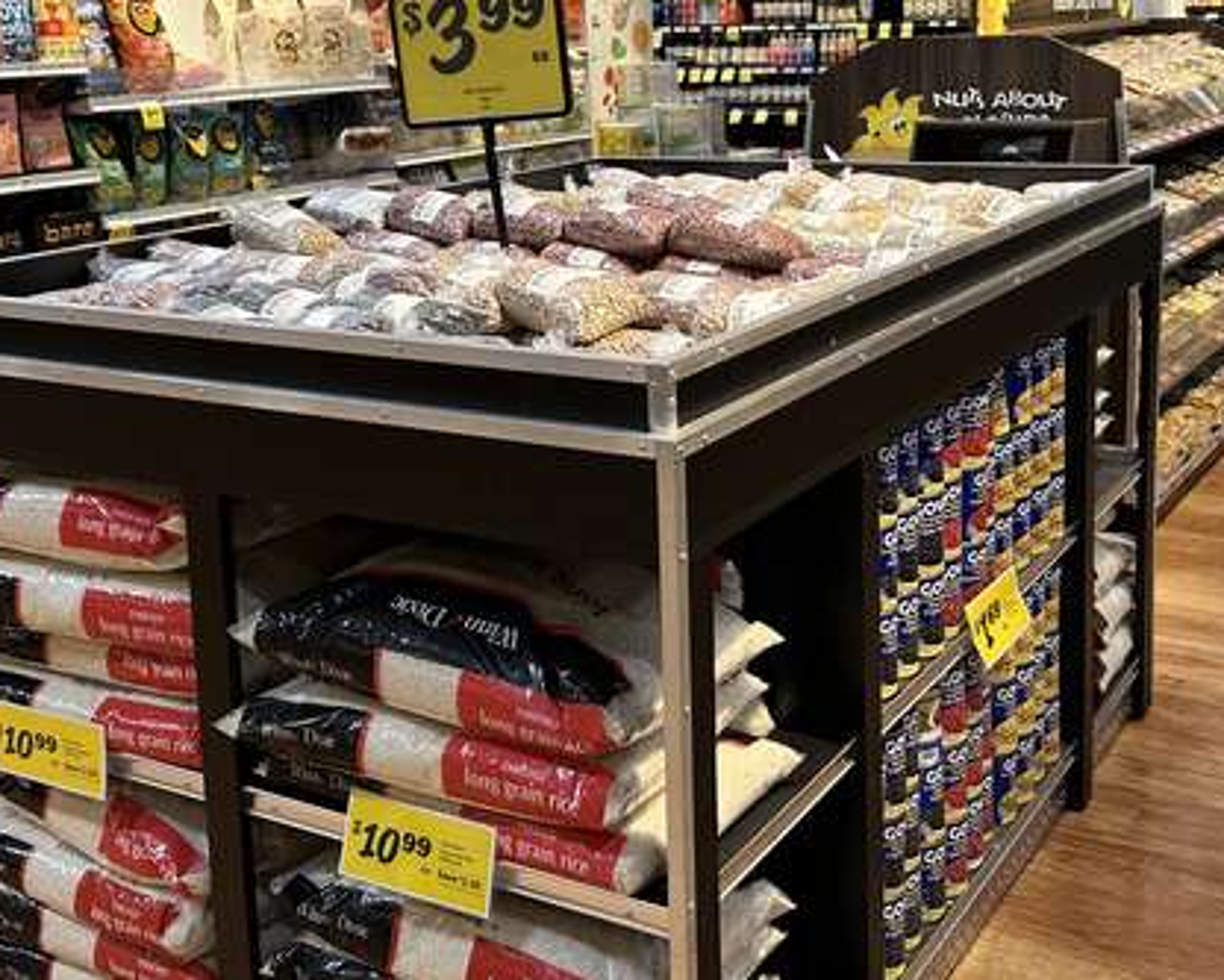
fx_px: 1631
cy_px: 318
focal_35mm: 45
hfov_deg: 41.1
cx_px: 627
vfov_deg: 33.1
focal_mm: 6.86
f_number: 1.78
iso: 125
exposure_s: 1/120
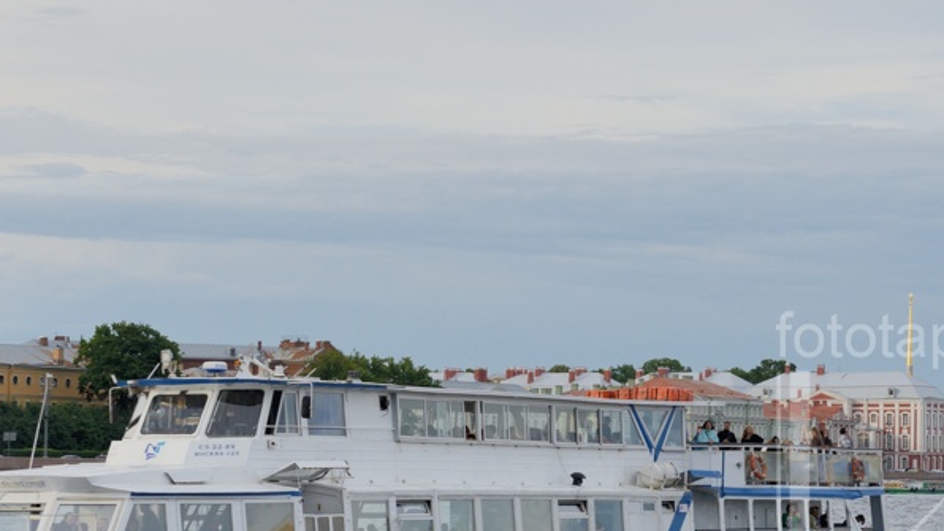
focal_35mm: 124
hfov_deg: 17.3
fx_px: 3103
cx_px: 491
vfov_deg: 9.8
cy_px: 390
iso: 320
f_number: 7.1
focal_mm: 70
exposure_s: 1/800
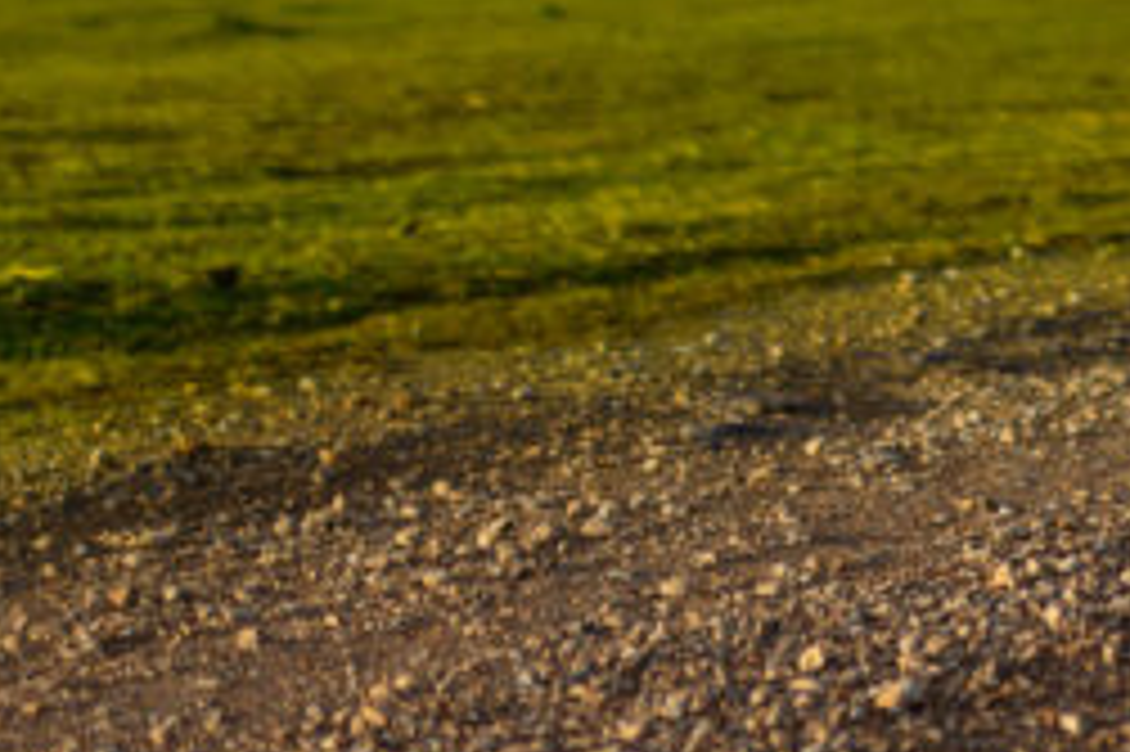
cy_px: -570
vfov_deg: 9.2
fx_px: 4486
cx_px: 1792
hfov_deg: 13.4
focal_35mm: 143
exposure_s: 1/5000
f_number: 1.8
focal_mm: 35
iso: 100
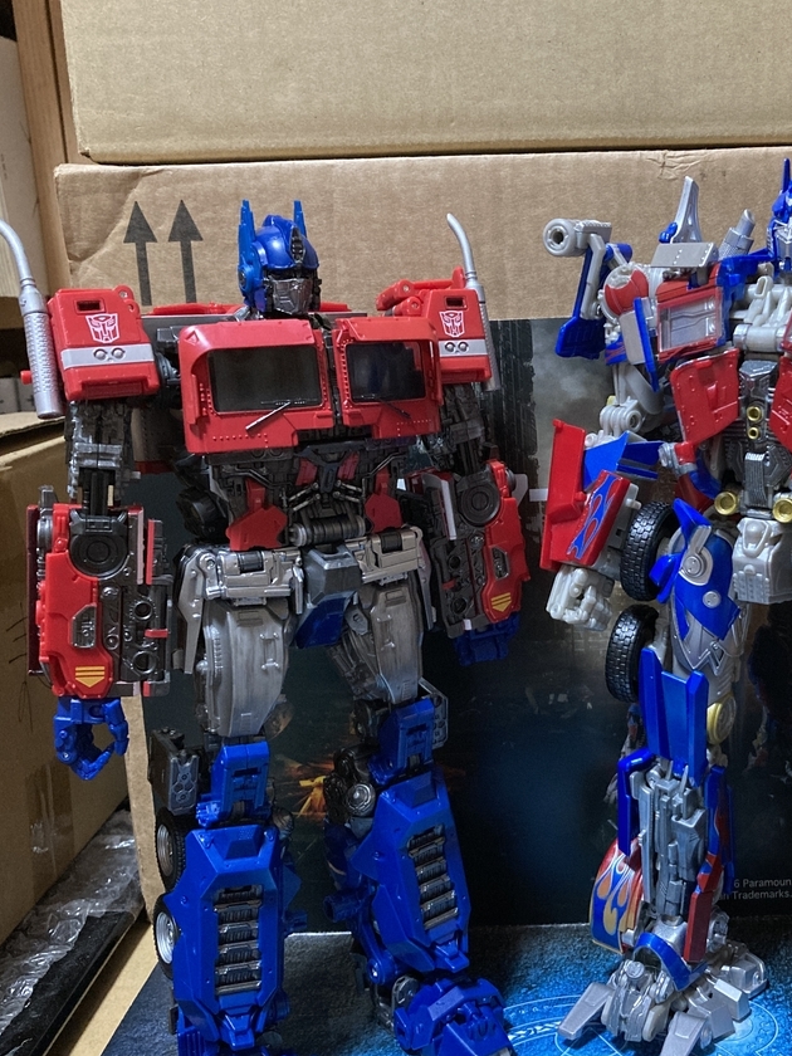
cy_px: 553
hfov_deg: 35.5
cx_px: 551
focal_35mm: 40
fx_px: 1220
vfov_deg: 46.8
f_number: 1.8
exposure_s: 1/36
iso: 400
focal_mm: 3.99
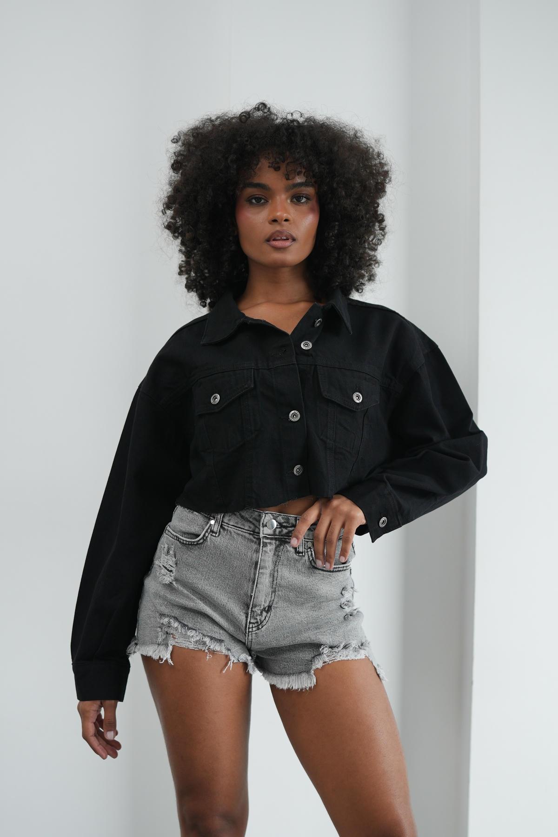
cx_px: 279
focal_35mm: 52
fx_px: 1209
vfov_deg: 38.2
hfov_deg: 26.0
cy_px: 418
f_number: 2
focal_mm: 35
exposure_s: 1/200
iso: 200
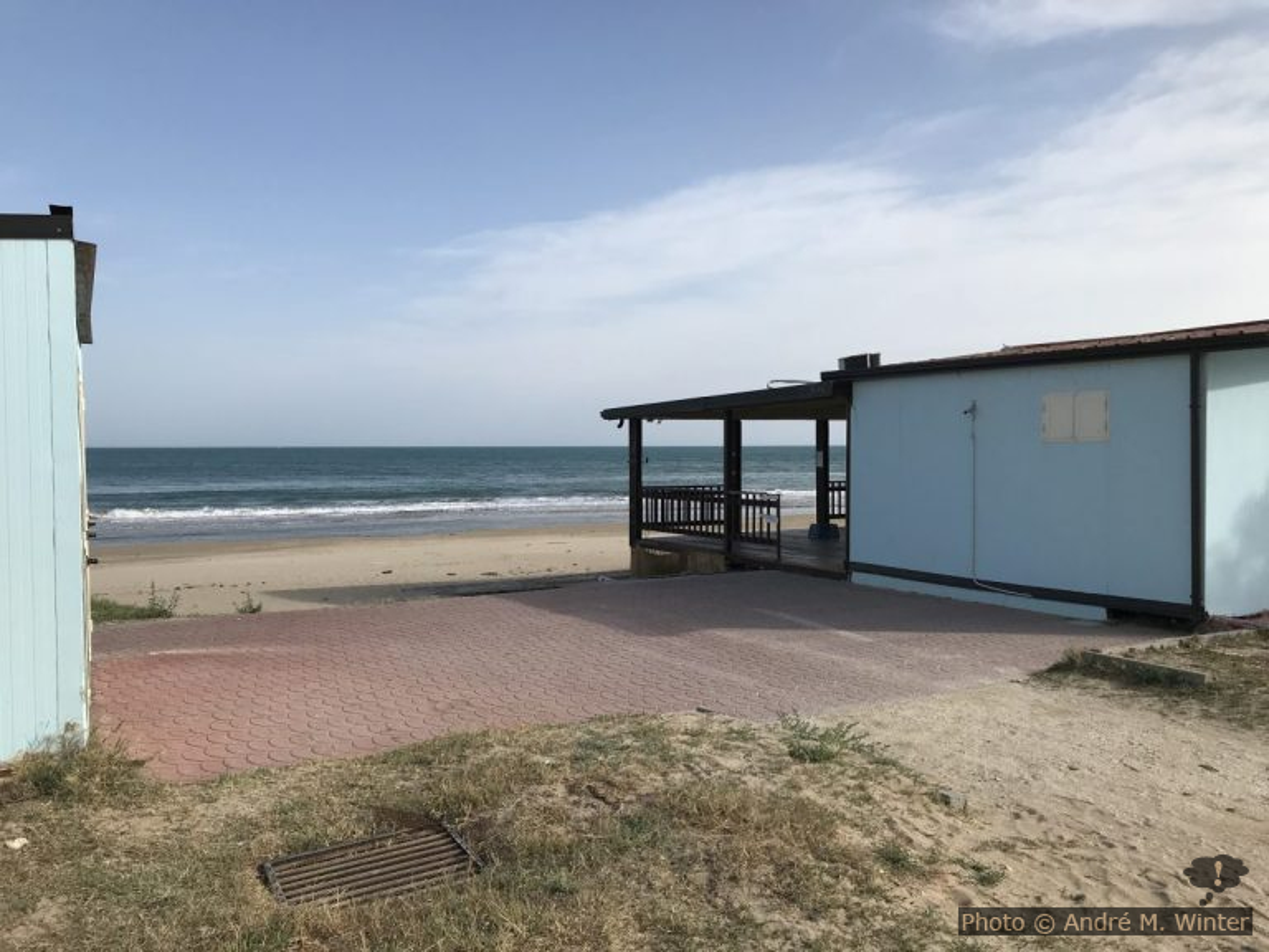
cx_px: 634
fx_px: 1026
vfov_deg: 49.7
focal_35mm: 28
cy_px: 476
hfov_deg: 63.4
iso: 20
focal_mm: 4
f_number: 1.8
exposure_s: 1/2740
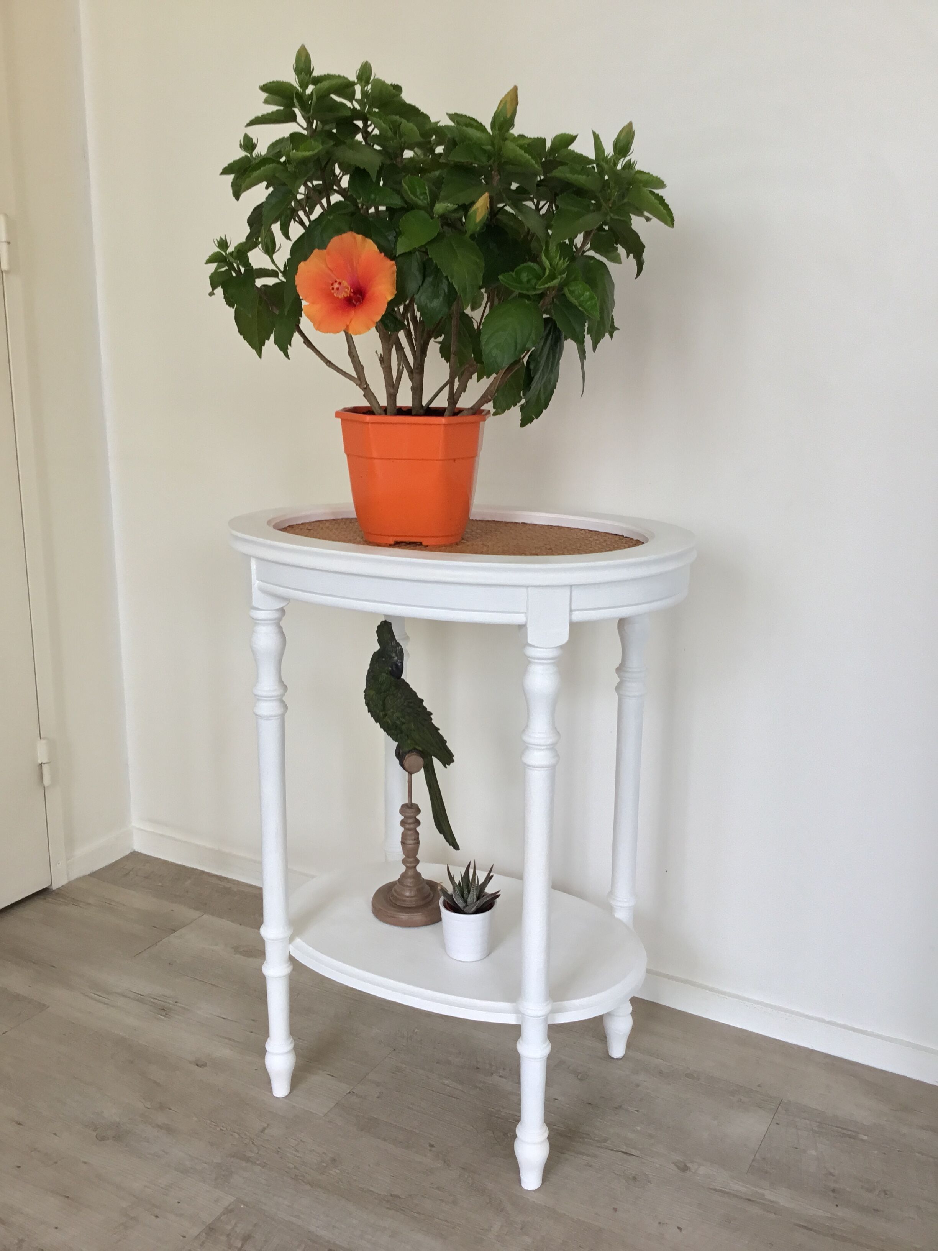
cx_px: 469
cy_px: 626
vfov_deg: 58.4
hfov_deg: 45.4
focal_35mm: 31
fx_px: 1120
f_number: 2.4
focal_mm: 3.3
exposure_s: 1/33
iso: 40
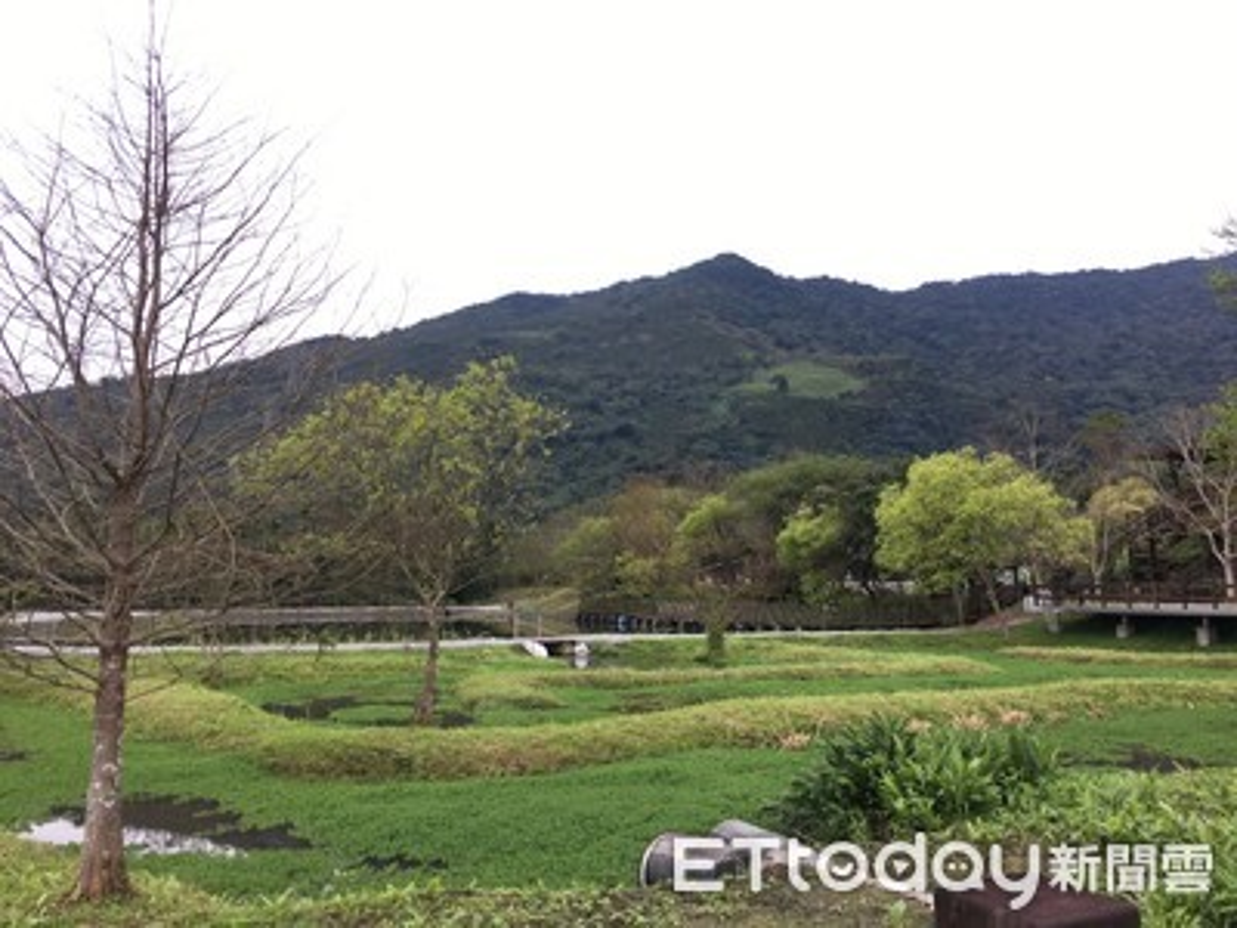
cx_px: 618
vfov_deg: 48.2
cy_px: 464
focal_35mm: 29
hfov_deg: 61.7
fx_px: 1036
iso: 25
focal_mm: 4.15
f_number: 2.2
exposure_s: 1/120
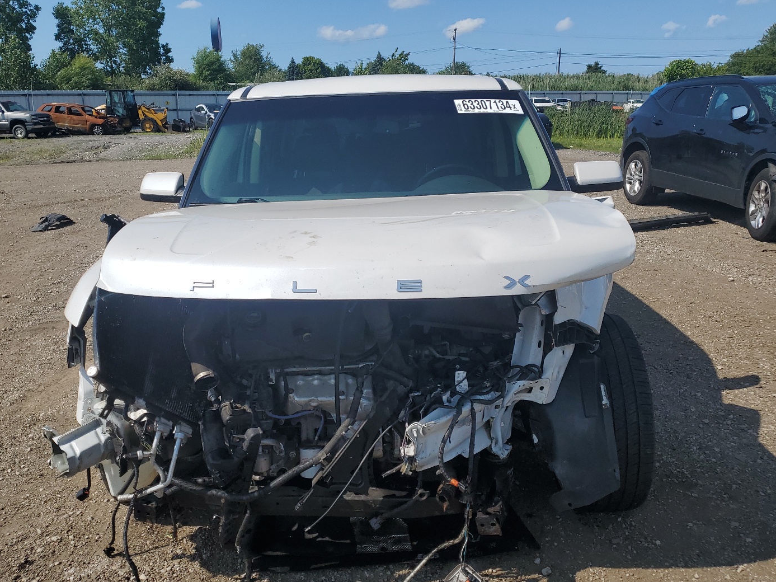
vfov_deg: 46.7
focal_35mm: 30
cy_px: 320
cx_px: 355
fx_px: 672
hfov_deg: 59.9
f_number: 1.5
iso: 50
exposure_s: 1/10000
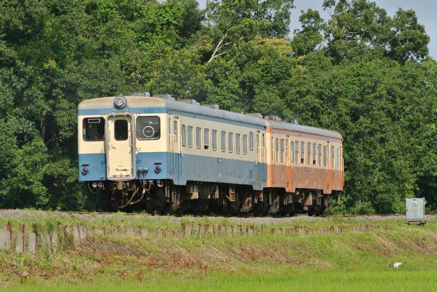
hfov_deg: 7.3
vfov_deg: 4.9
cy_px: 146
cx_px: 218
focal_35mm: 283
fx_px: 3439
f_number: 4
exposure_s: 1/1000
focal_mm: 105
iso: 100
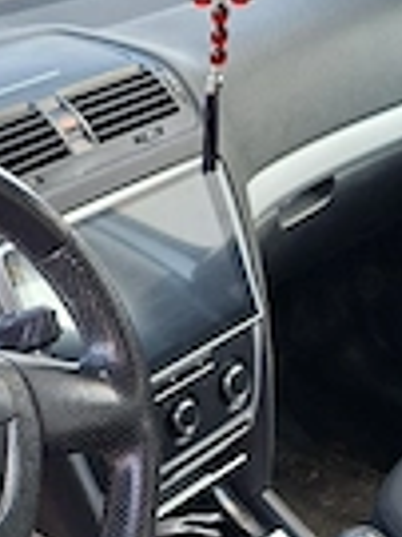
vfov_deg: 28.2
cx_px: 28
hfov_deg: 21.0
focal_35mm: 68
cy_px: 406
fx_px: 1055
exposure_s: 1/100
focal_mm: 5.54
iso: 160
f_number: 1.8
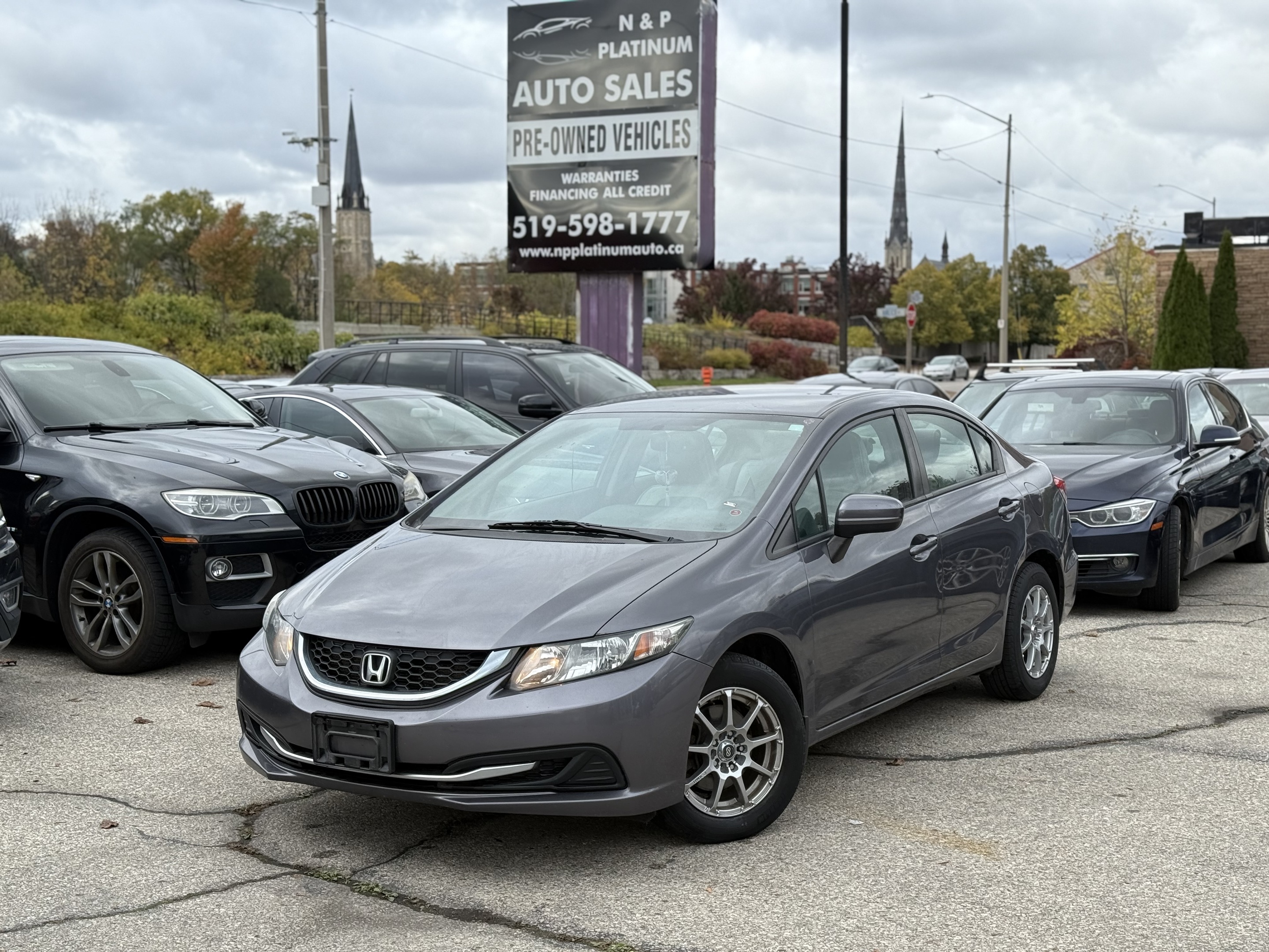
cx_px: 634
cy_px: 476
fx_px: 1760
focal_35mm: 48
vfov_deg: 30.3
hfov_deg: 39.7
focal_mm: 6.76
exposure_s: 1/1264
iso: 100
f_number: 1.78
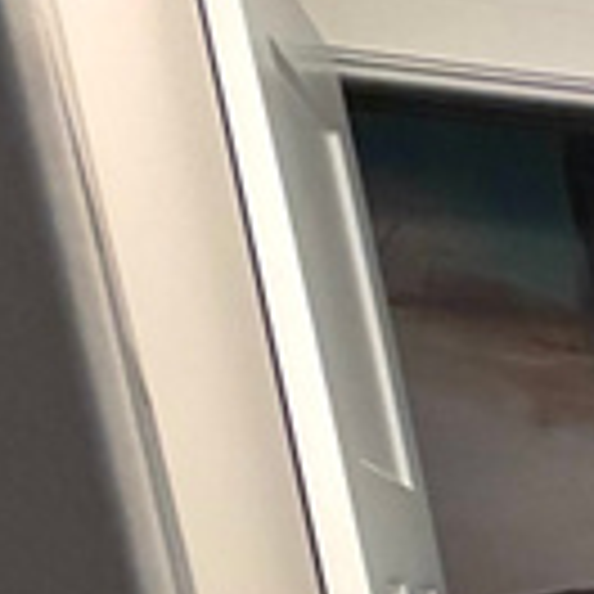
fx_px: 1864
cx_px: 1922
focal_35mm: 96
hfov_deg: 10.4
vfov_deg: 15.8
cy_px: 1017
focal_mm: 2.22
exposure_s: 1/120
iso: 160
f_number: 2.2
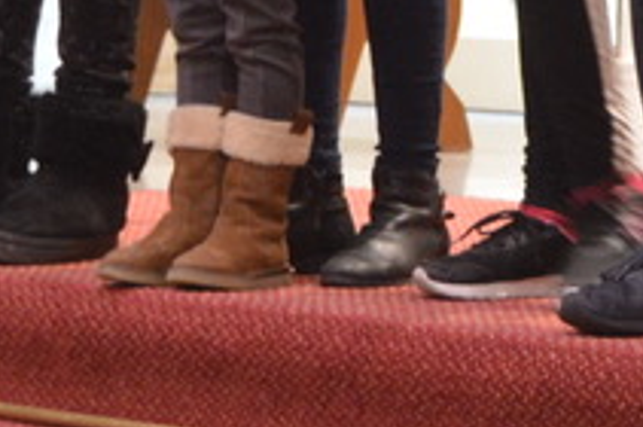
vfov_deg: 5.1
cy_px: -493
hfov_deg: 7.8
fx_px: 4709
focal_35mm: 264
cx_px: 695
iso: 1100
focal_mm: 29
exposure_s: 1/15
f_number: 4
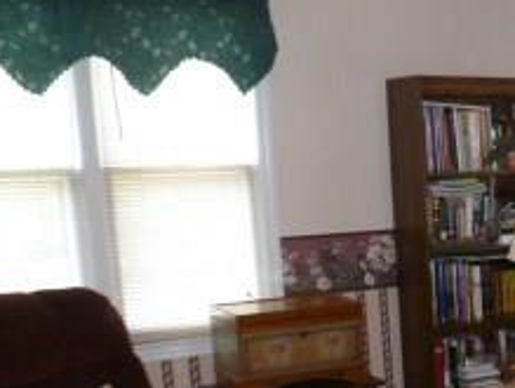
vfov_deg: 20.7
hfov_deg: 23.7
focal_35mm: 70
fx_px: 1043
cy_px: 334
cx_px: 705
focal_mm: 4.3
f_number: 3.3
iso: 320
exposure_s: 1/60
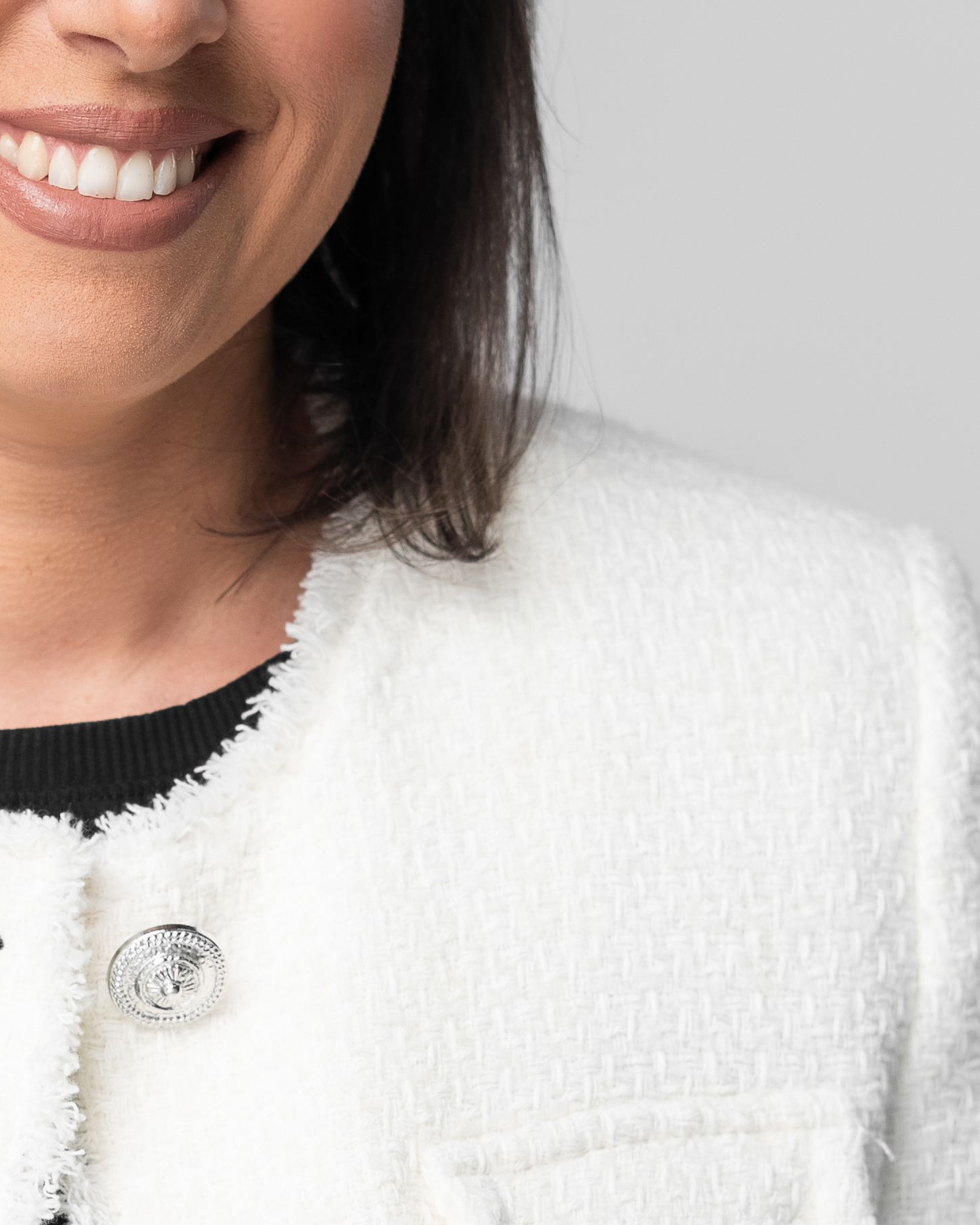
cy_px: 947
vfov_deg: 12.6
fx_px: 5547
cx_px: 52
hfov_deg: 10.0
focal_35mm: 153
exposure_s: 1/160
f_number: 3.5
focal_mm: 50
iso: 250
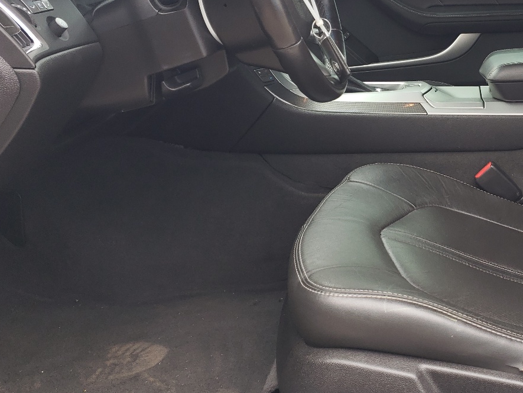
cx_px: 436
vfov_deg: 30.6
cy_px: 124
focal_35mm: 47
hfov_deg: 38.5
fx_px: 710
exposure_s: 1/100
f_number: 1.5
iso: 52
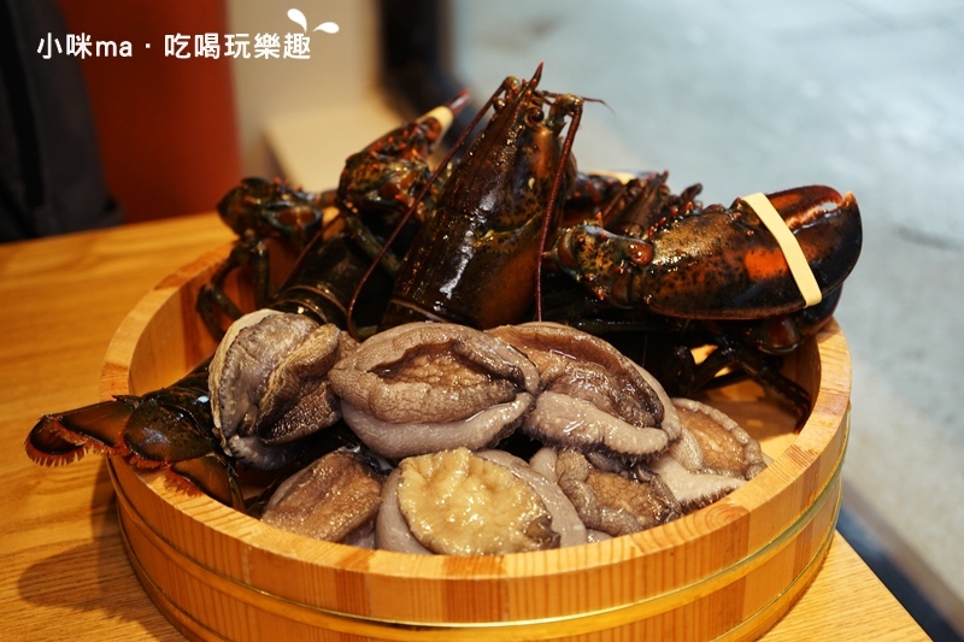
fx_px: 1339
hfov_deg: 39.6
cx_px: 482
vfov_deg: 27.0
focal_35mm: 50
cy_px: 321
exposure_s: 1/60
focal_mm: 50
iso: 400
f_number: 4.5
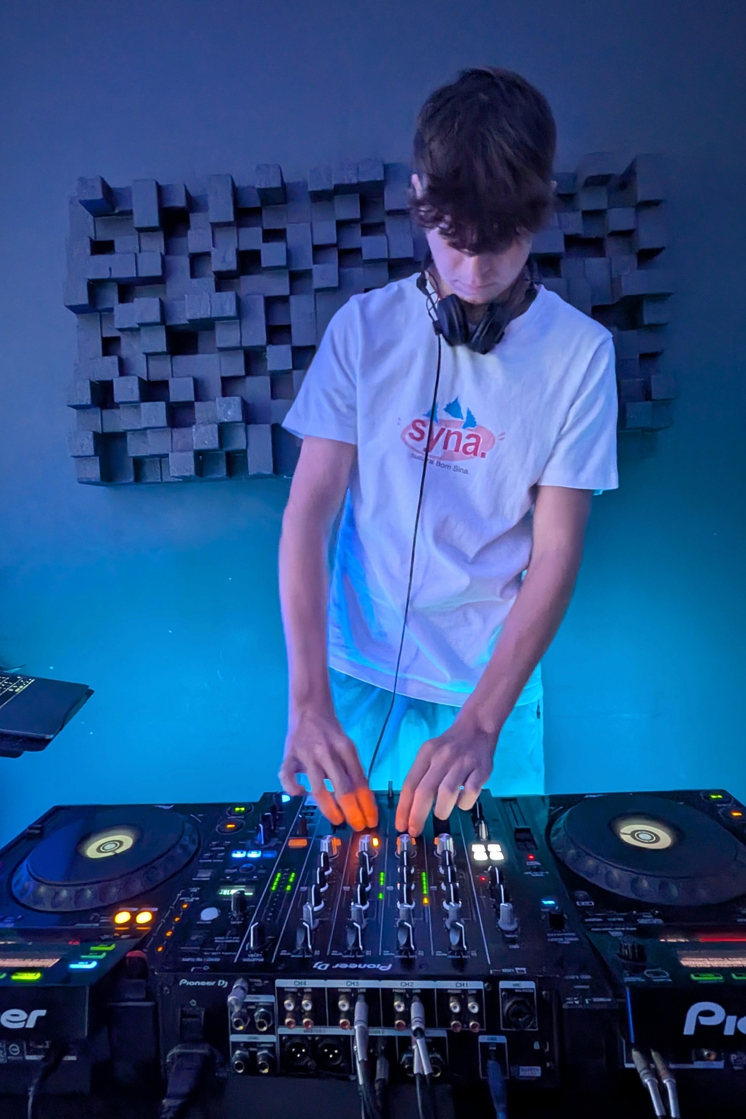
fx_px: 528
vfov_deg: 93.3
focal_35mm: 17
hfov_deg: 70.4
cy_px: 548
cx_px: 352
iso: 625
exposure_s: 1/21.8
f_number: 1.7
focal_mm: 2.02
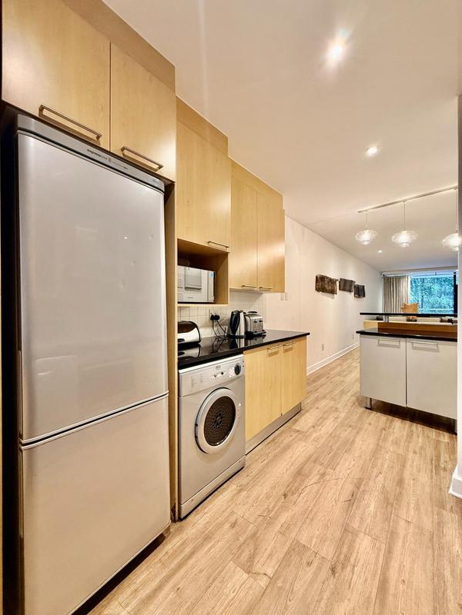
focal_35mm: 14
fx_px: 249
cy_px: 308
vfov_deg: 102.1
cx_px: 231
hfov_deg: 85.7
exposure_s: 1/50
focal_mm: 2.22
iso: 250
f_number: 2.2
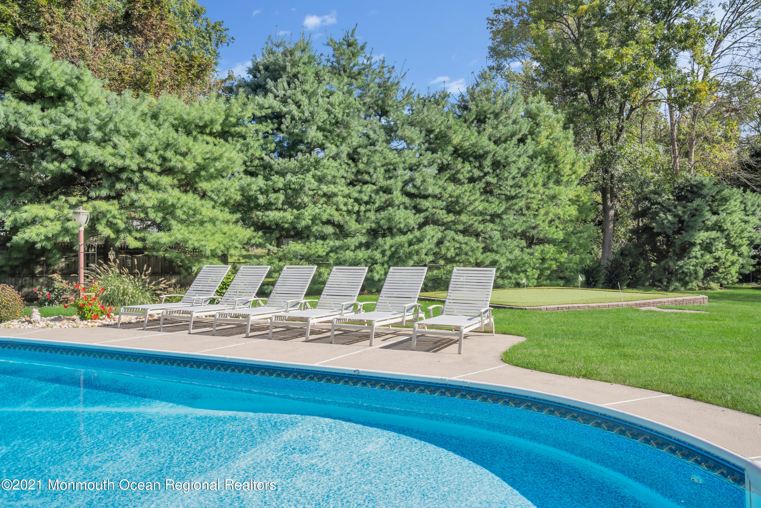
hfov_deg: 63.7
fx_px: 613
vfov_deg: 45.0
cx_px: 380
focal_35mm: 29
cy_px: 254
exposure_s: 1/50
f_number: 8
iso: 100
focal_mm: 29
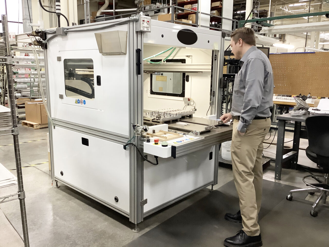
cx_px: 164
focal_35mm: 31
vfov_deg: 45.4
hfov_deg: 58.4
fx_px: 295
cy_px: 124
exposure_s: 1/60
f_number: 2.4
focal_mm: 3.3
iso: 200
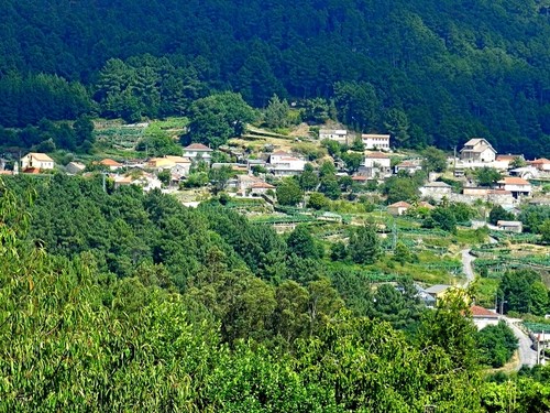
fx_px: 2796
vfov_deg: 8.4
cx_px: 275
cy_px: 206
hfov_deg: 11.2
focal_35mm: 176
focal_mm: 31.2
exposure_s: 1/320
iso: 160
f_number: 5.4
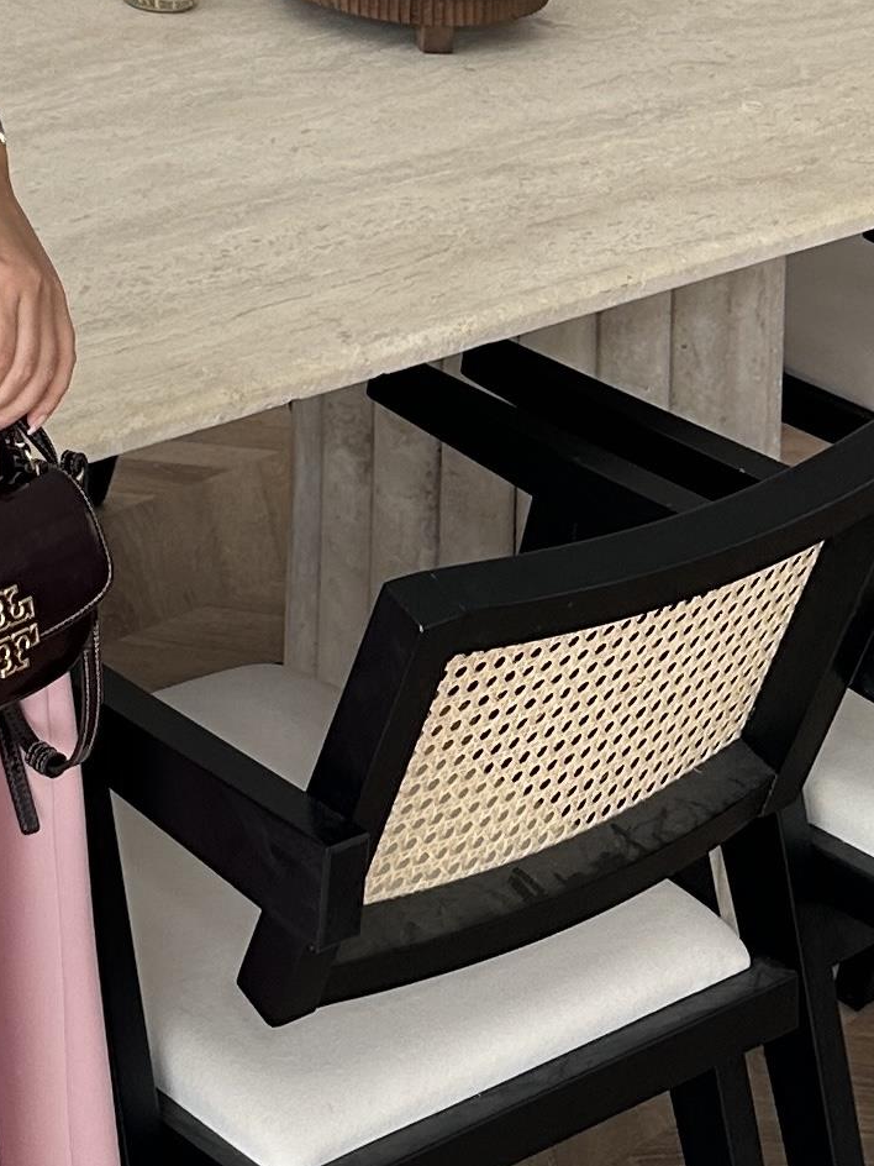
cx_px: -407
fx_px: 2525
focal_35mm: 75
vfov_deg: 23.3
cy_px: -303
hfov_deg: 17.7
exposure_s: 1/219
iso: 64
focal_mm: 6.86
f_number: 1.78
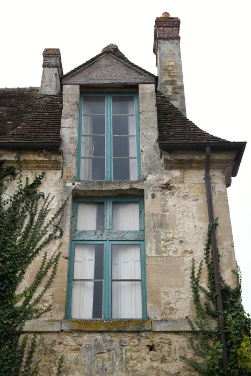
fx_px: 523
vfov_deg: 39.6
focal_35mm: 50
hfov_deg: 27.0
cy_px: 188
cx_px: 126
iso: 64
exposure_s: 1/13
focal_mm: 50
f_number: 13
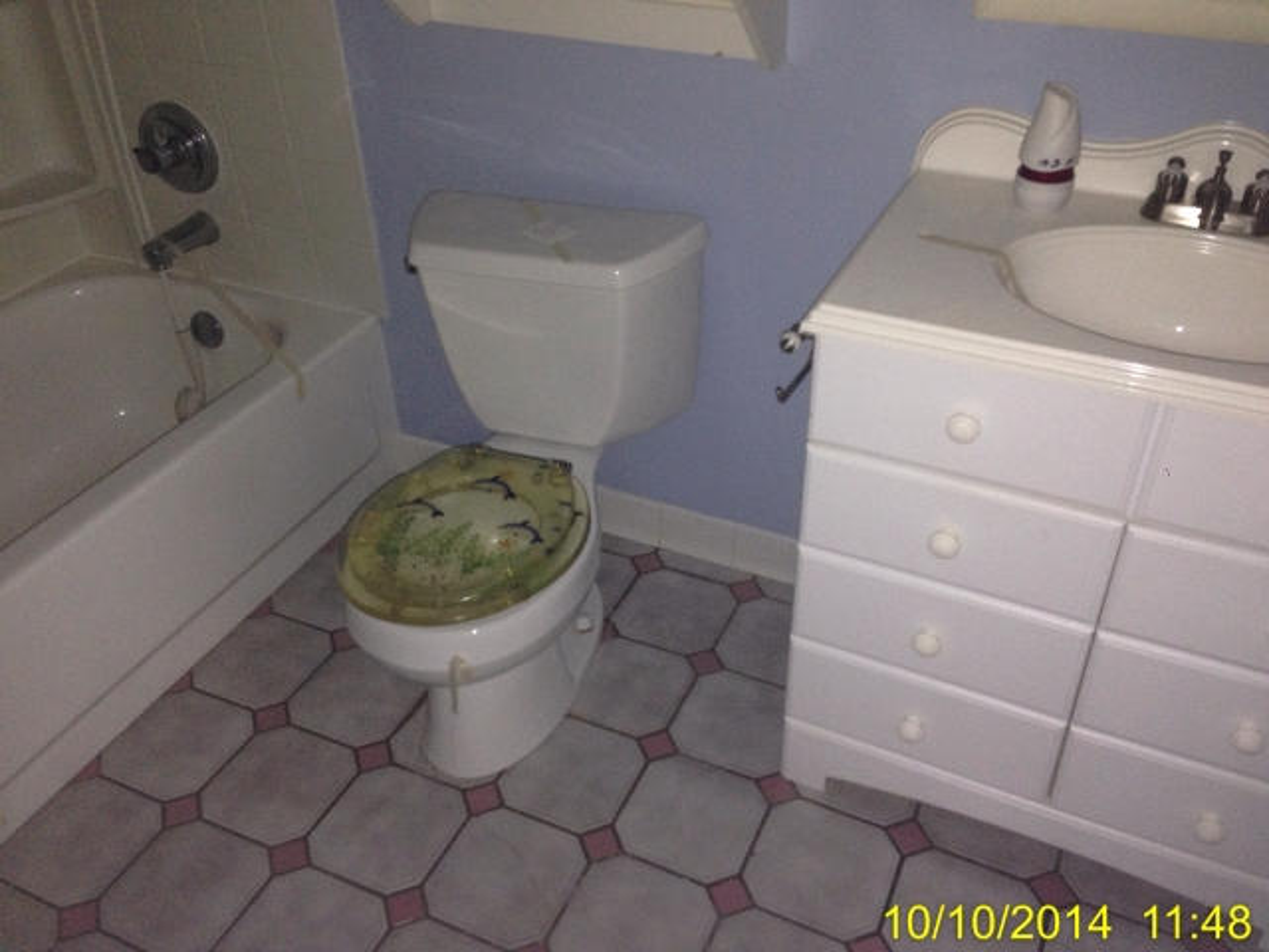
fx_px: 1210
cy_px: 476
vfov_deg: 42.9
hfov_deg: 55.4
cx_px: 634
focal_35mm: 33
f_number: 2.4
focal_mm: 4.12
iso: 160
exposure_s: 1/16
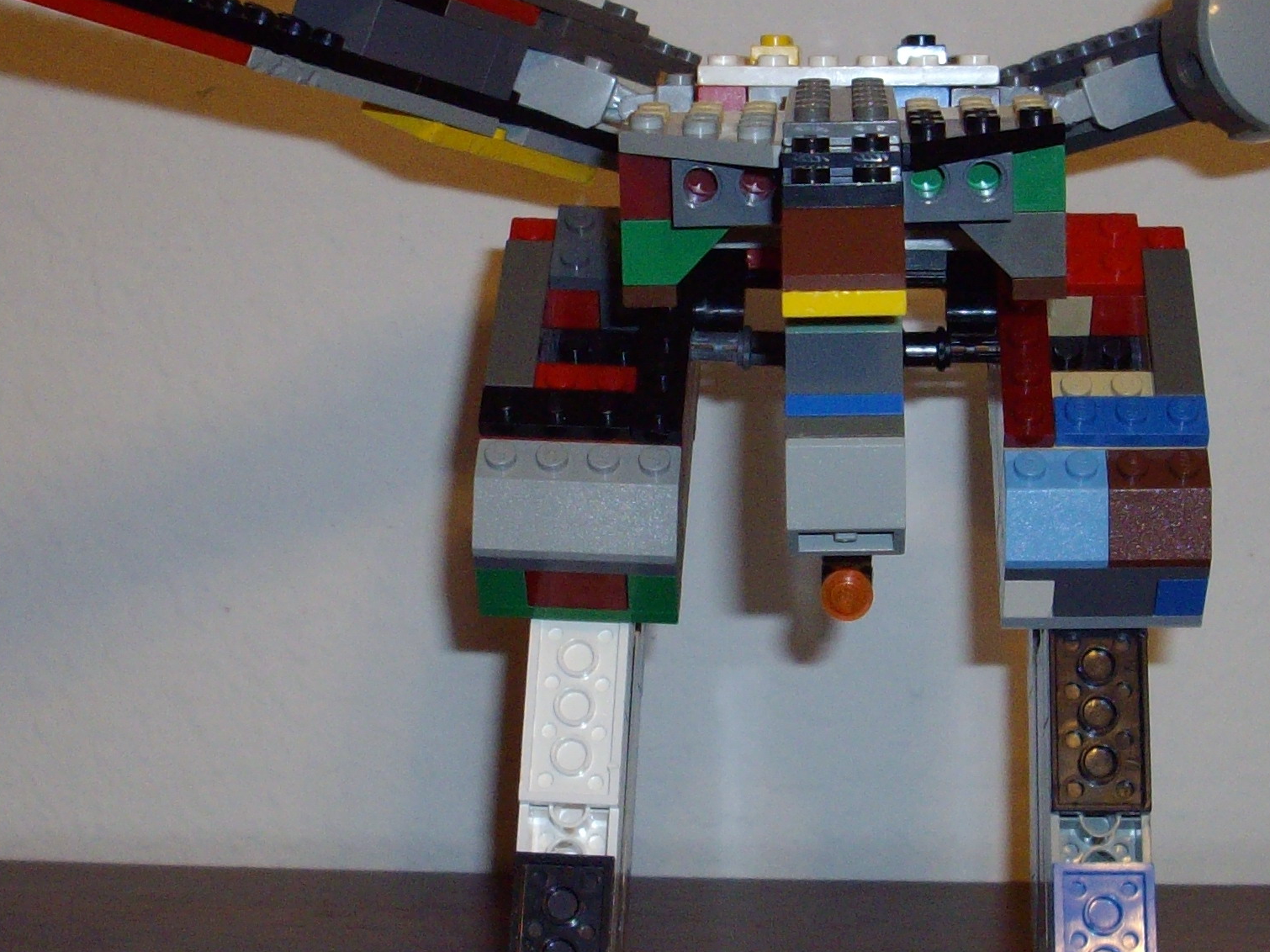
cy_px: 374
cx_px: 744
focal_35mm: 80
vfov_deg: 18.4
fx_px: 2935
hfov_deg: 24.4
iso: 160
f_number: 2.8
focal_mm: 6.2
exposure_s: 1/50
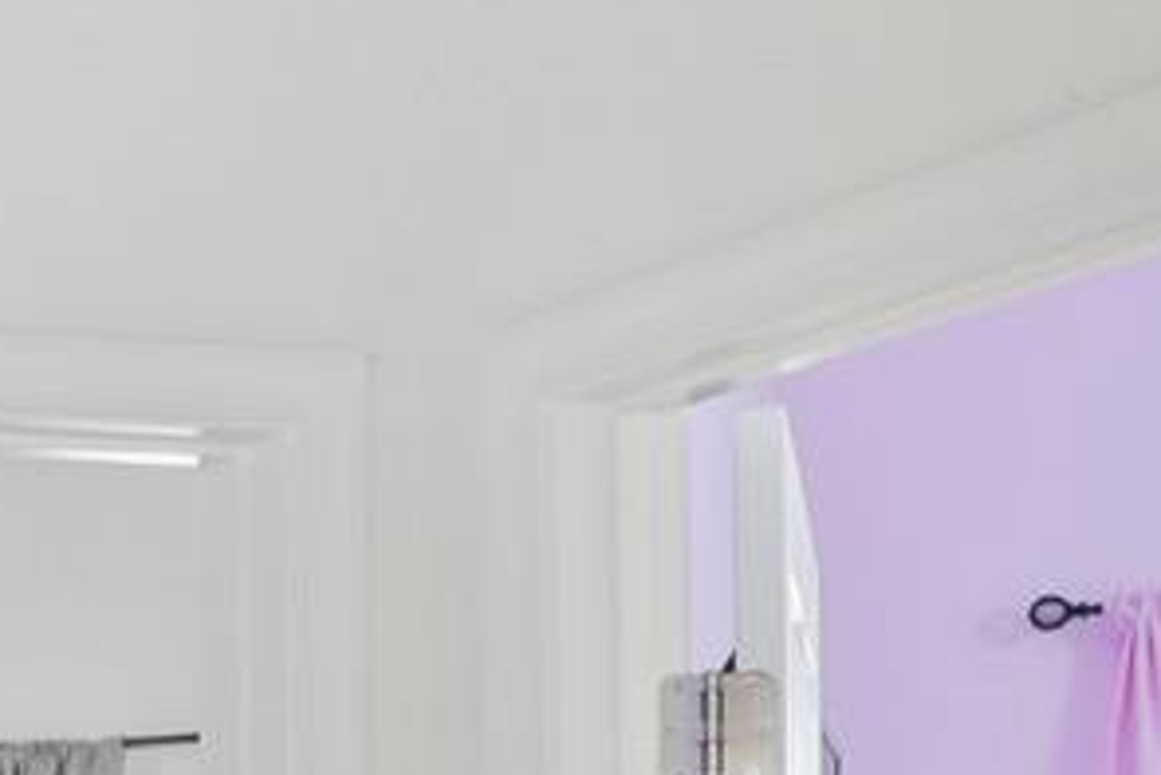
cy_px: 1340
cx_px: -1381
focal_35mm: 111
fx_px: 3581
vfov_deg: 11.6
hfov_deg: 14.3
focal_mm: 16
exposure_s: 1/30
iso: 1600
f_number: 4
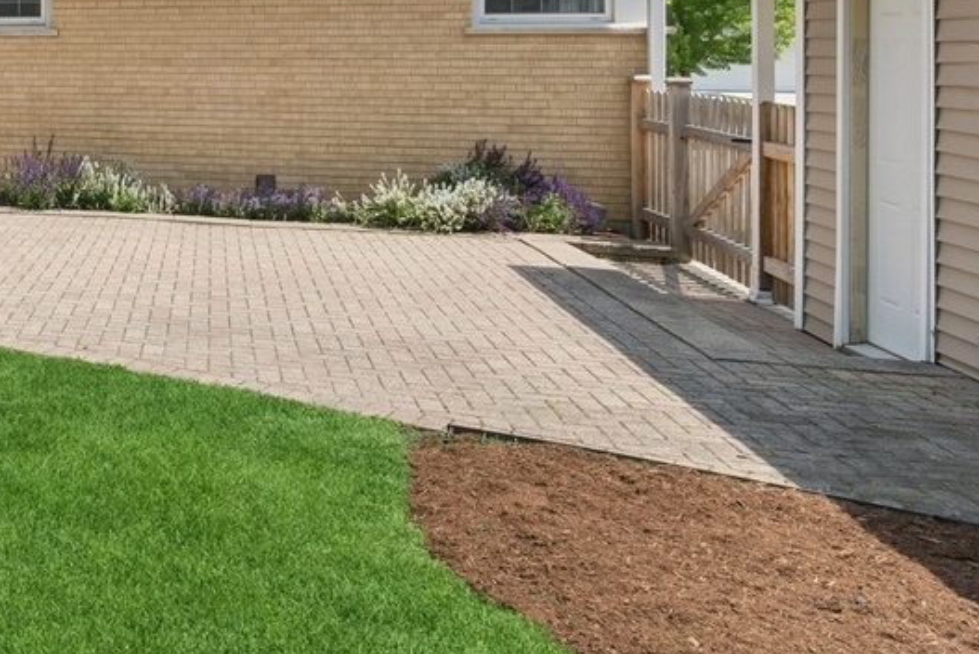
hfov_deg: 34.5
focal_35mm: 43
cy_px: -32
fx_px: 1170
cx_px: -245
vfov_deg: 28.8
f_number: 9
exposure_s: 1/200
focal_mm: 14
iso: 200
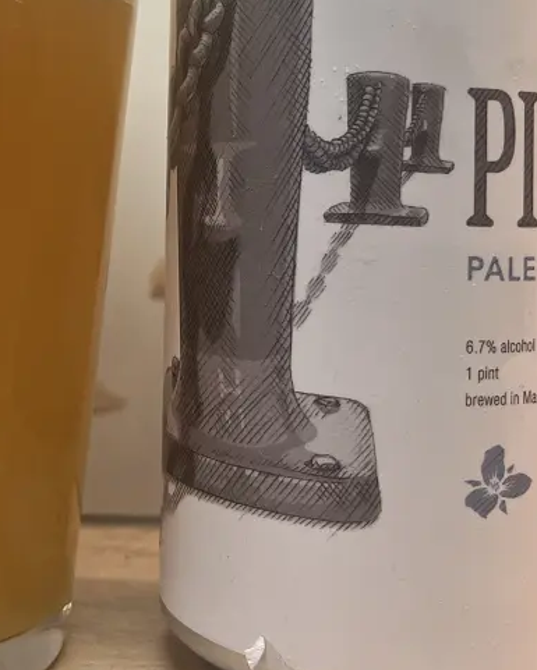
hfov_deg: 27.5
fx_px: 1072
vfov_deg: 33.8
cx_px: 98
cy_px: 142
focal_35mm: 54
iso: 125
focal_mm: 5.1
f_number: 1.6
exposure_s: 1/100
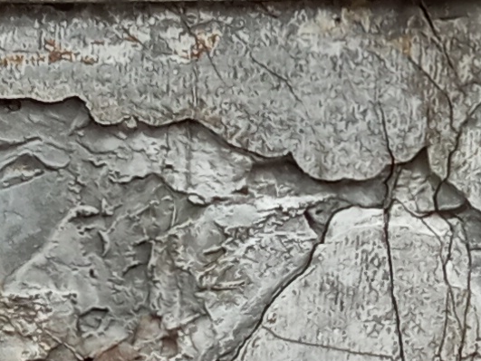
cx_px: -471
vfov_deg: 8.8
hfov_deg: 10.9
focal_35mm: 166
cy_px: 439
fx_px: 2306
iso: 100
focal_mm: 2.79
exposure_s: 1/177
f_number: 2
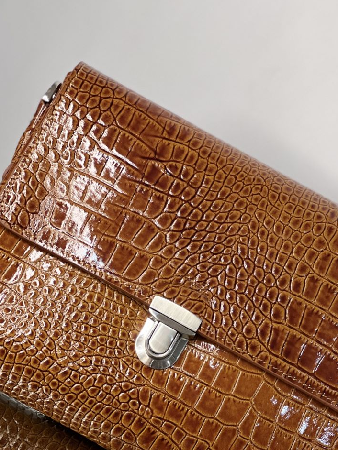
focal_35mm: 132
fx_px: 1718
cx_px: 197
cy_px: 376
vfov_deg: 14.8
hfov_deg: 11.2
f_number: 2.8
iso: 160
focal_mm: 9
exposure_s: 1/100
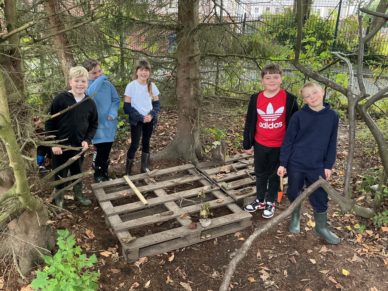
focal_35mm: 29
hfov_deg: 61.7
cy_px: 146
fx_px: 325
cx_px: 194
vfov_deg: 48.2
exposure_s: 1/100
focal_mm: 3
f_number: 1.8
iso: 40
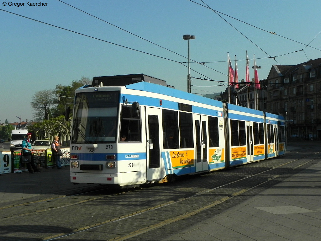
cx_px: 160
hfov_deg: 36.8
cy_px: 120
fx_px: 482
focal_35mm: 52
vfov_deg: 28.0
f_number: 8
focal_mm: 9.2
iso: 160
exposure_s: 1/640
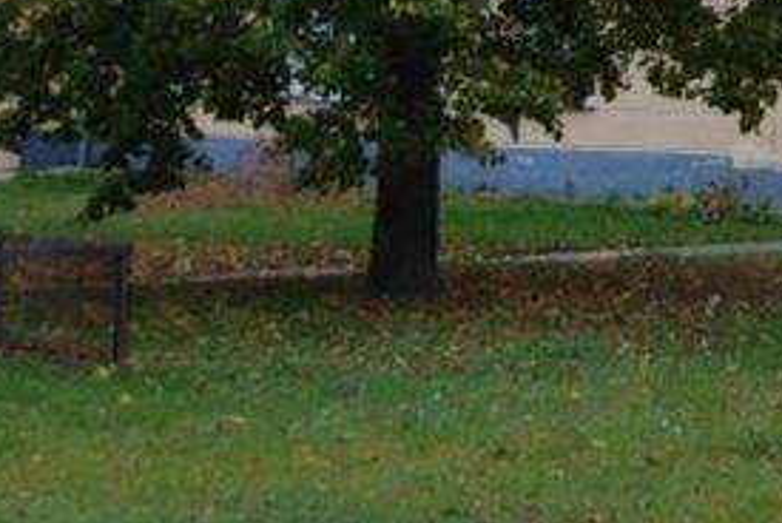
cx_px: 1257
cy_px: -343
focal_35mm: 162
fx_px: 3520
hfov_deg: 12.0
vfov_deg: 8.3
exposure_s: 1/125
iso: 110
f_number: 5.6
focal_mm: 29
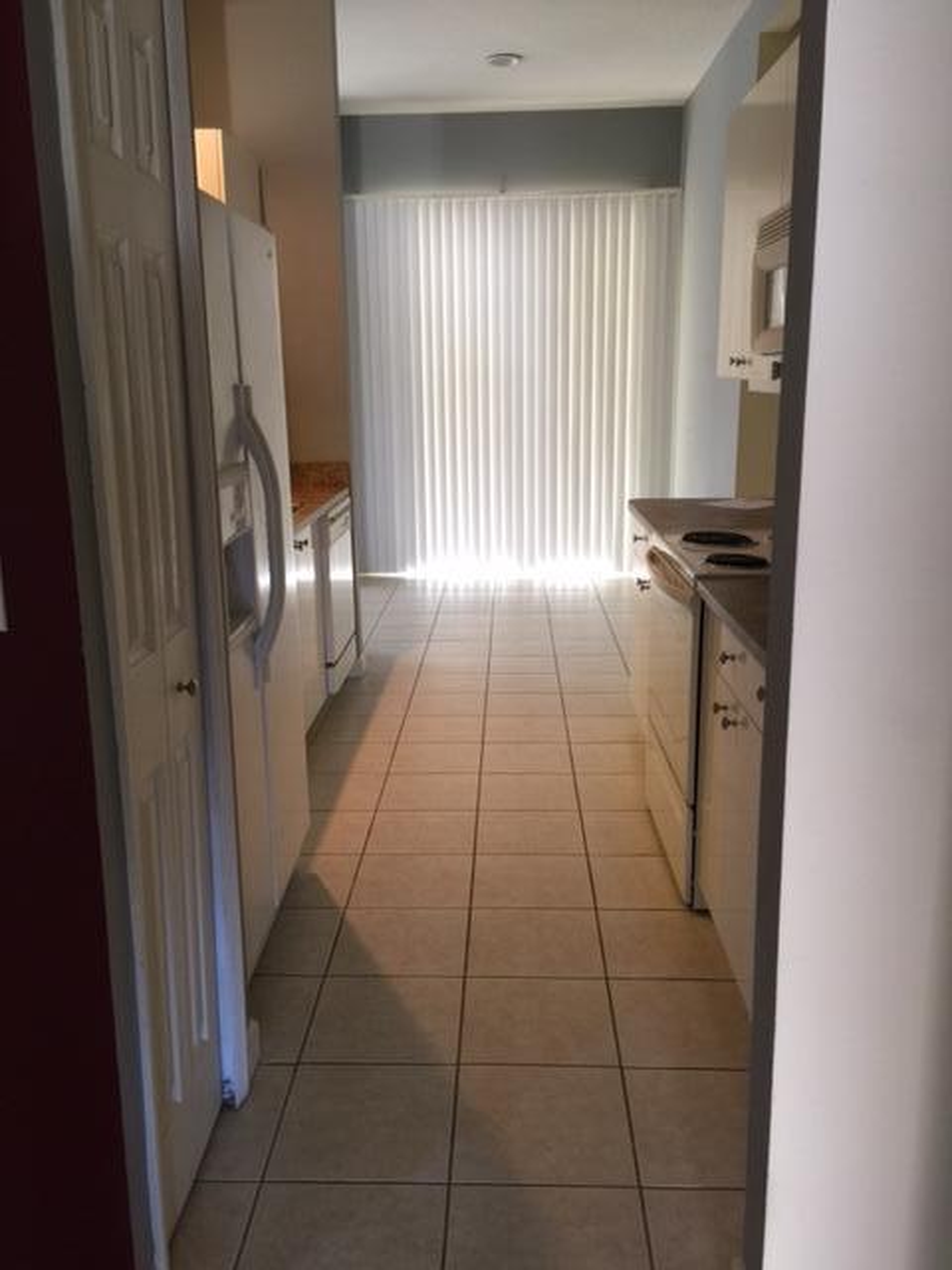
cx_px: 476
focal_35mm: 29
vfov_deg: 61.7
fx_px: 1063
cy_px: 635
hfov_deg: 48.2
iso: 50
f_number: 2.2
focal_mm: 4.15
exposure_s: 1/15
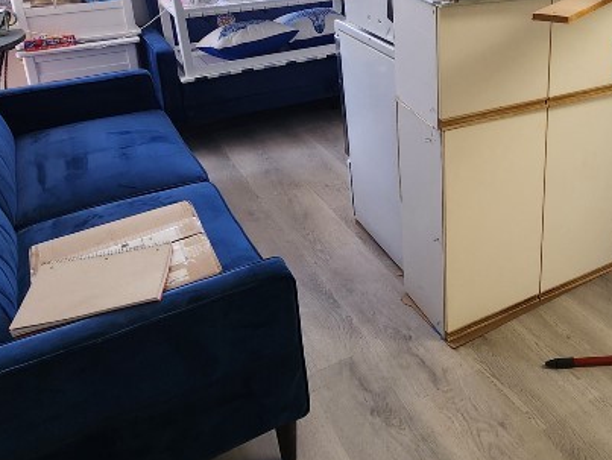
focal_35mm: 33
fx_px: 584
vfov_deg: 41.0
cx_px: 500
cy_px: 85
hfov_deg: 51.4
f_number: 2.2
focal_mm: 2.2
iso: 100
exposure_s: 1/60
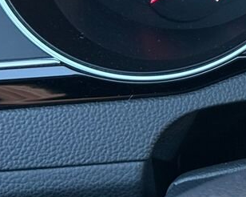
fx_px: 1135
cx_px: 398
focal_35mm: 156
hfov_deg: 11.7
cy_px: -74
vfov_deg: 9.7
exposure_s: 1/92
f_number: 1.78
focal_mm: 6.76
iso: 200
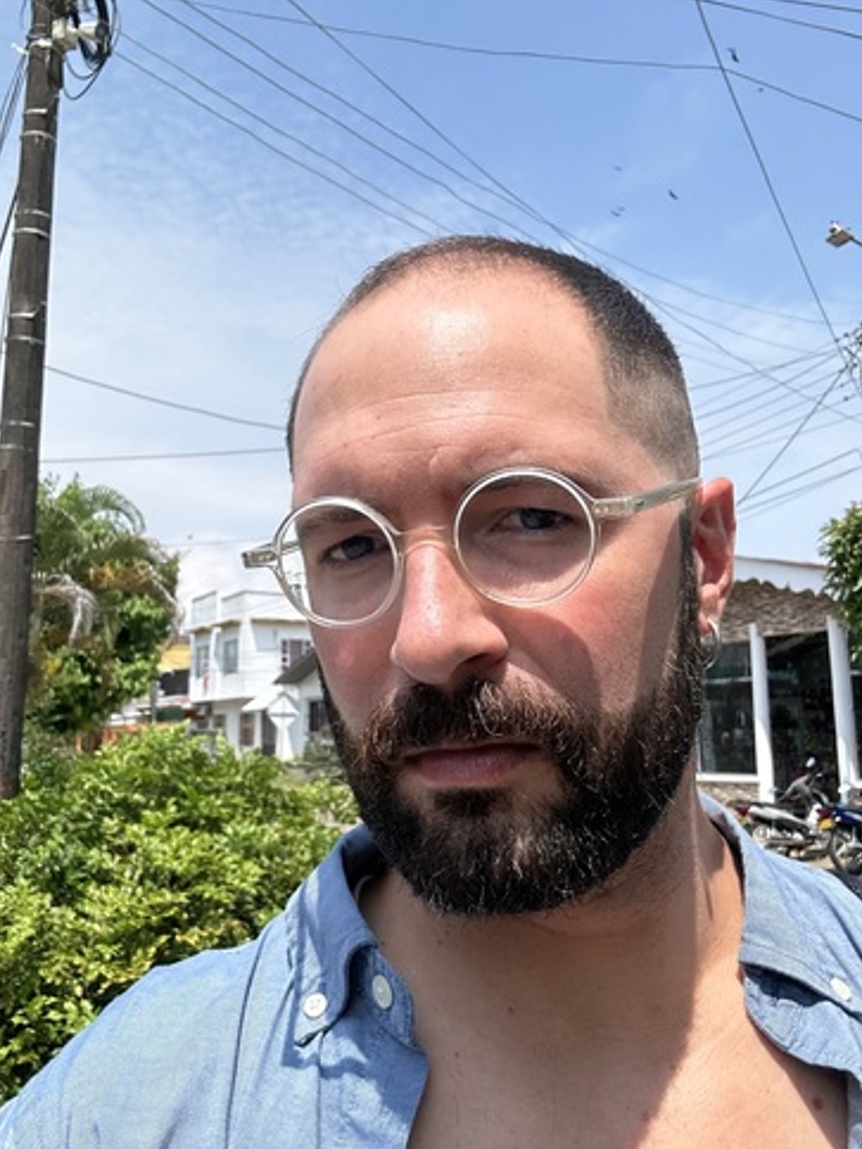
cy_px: 560
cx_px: 436
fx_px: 1029
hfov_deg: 45.4
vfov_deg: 58.3
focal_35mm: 31
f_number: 1.9
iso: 25
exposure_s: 1/1000
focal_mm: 2.69
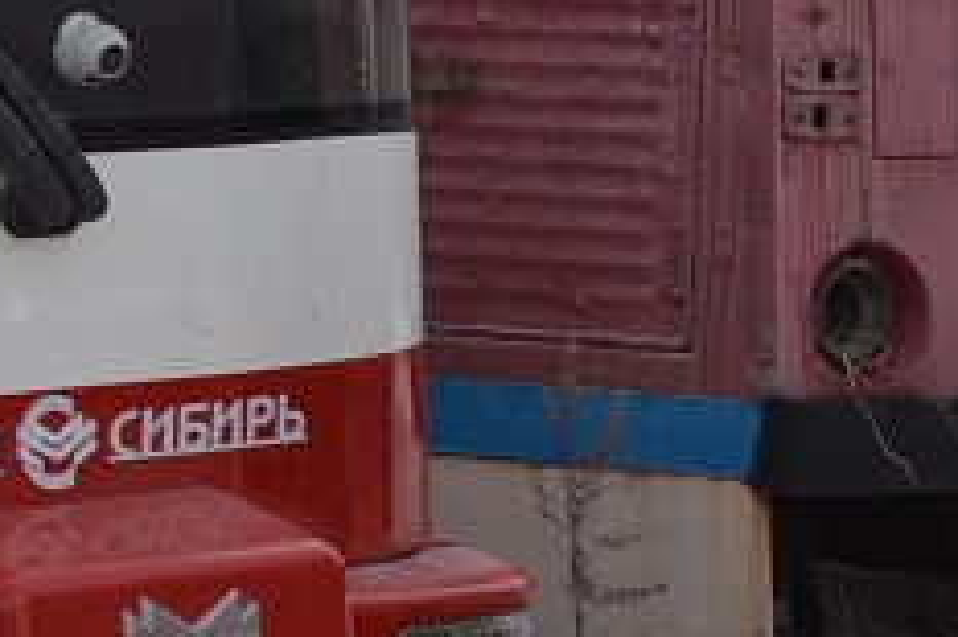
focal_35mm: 201
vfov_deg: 6.8
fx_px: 5345
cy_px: -74
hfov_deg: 9.3
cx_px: -1201
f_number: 9
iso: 100
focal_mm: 26
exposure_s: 1/200
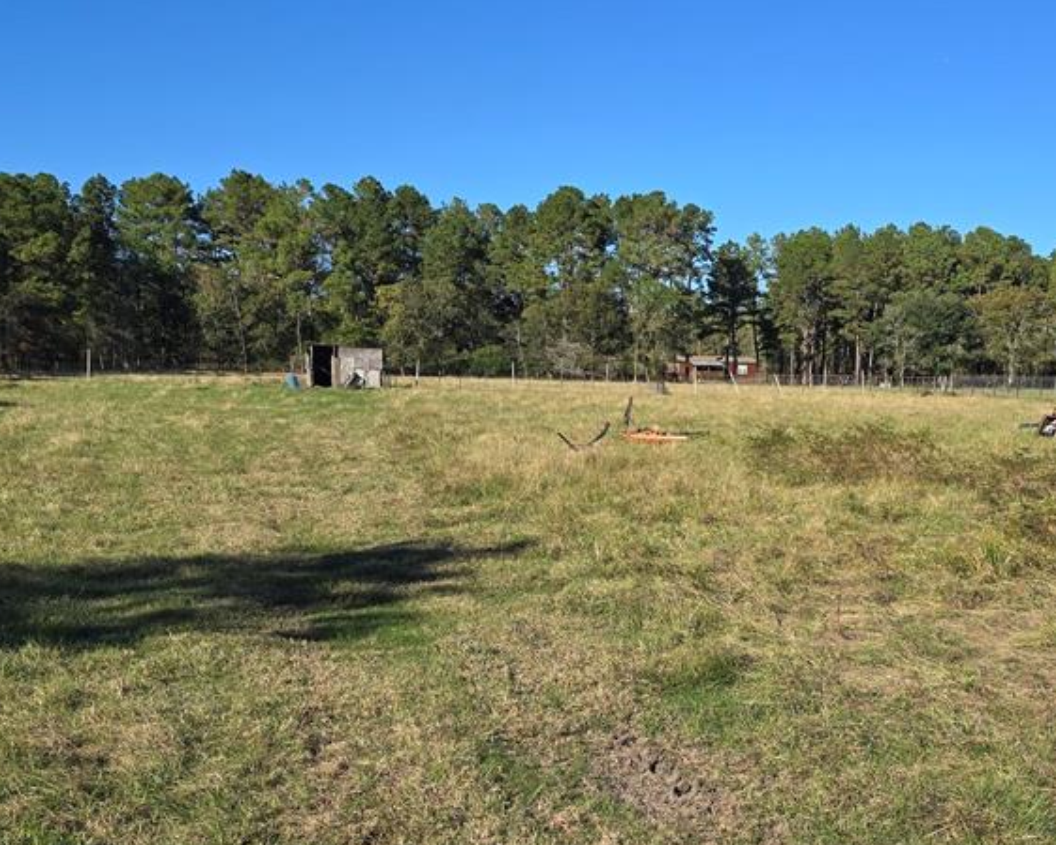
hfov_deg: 44.2
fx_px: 1282
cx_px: 693
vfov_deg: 36.3
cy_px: 534
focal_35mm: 41
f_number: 1.7
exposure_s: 1/852
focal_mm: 6.3
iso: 12
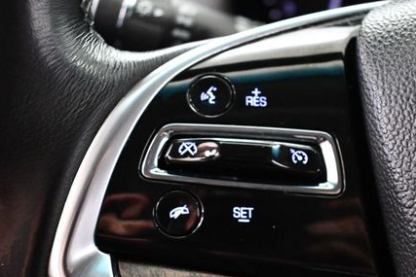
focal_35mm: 54
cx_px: 253
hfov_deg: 36.7
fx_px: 624
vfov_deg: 24.9
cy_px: 193
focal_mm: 18
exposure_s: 1/60
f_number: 3.5
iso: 4500
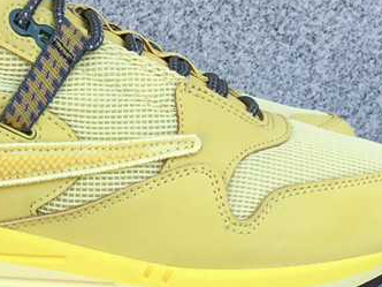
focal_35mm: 84
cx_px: 68
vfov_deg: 17.2
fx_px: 927
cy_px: 273
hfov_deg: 22.9
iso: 25
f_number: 2.4
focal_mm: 3.3
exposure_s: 1/251
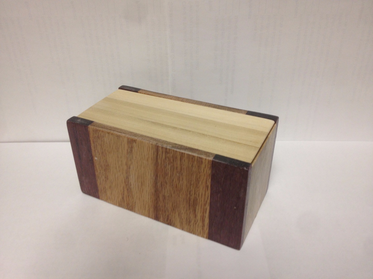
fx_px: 377
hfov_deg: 52.6
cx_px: 186
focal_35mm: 35
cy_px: 140
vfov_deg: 40.7
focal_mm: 4.28
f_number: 2.4
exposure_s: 1/20
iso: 64
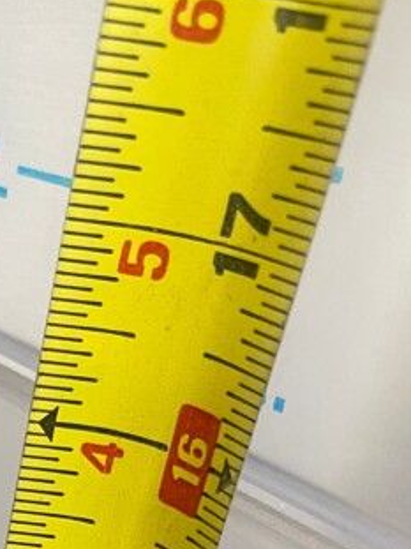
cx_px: -79
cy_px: 681
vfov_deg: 25.3
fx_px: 1077
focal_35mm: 68
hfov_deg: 20.3
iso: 320
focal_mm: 5.1
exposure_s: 1/60
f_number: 1.6
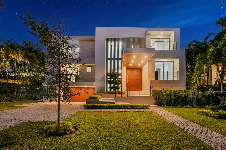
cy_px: 75
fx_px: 88
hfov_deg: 104.3
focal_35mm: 14
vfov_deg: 81.2
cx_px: 113
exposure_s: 1/25
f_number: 9
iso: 12800
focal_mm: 14
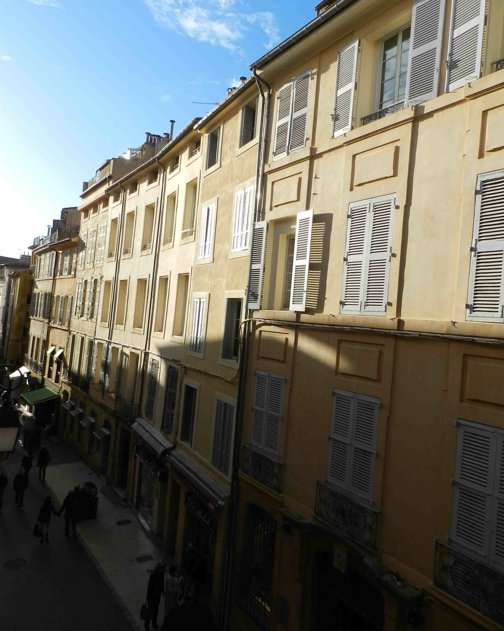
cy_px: 309
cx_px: 252
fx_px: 447
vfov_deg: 70.3
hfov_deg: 58.8
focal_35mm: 24
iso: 160
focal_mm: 4
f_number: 4
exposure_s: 1/640
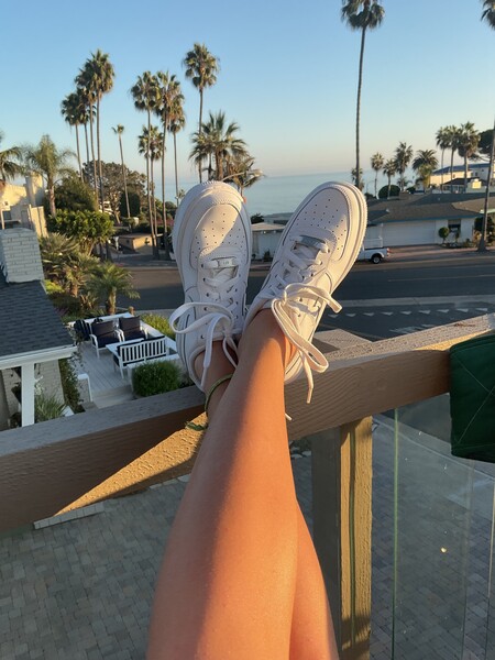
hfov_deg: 48.2
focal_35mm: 29
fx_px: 553
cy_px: 330
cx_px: 248
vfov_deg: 61.7
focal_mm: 3
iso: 16
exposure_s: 1/739
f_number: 1.8
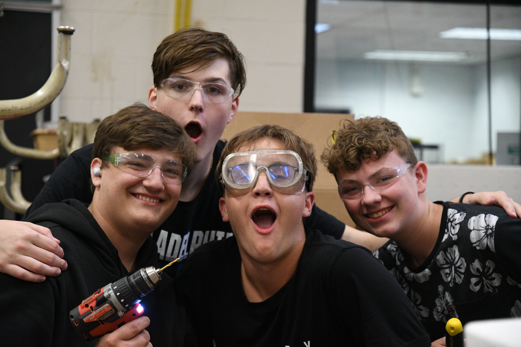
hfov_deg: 18.9
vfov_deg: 12.7
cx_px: 260
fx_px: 1563
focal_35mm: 108
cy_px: 174
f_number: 4
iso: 4000
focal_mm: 72
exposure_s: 1/200
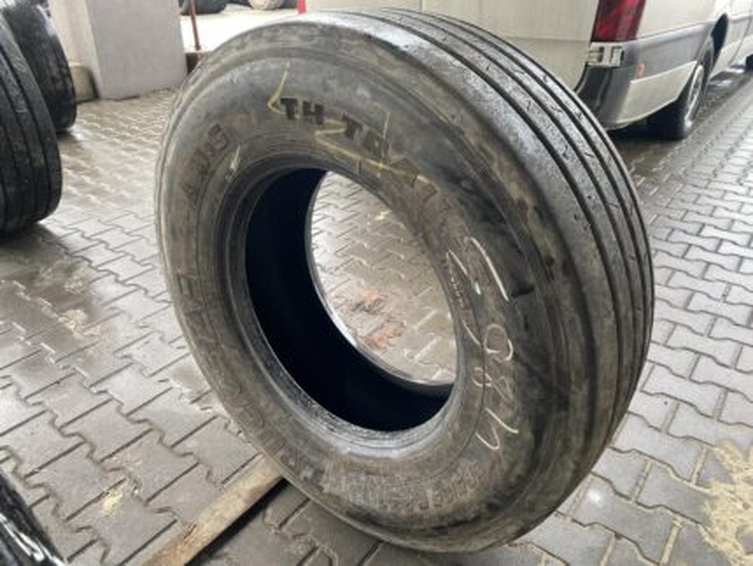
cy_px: 283
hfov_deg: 67.3
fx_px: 566
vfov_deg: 53.1
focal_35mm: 26
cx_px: 376
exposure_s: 1/100
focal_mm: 4.25
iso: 80
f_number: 1.8
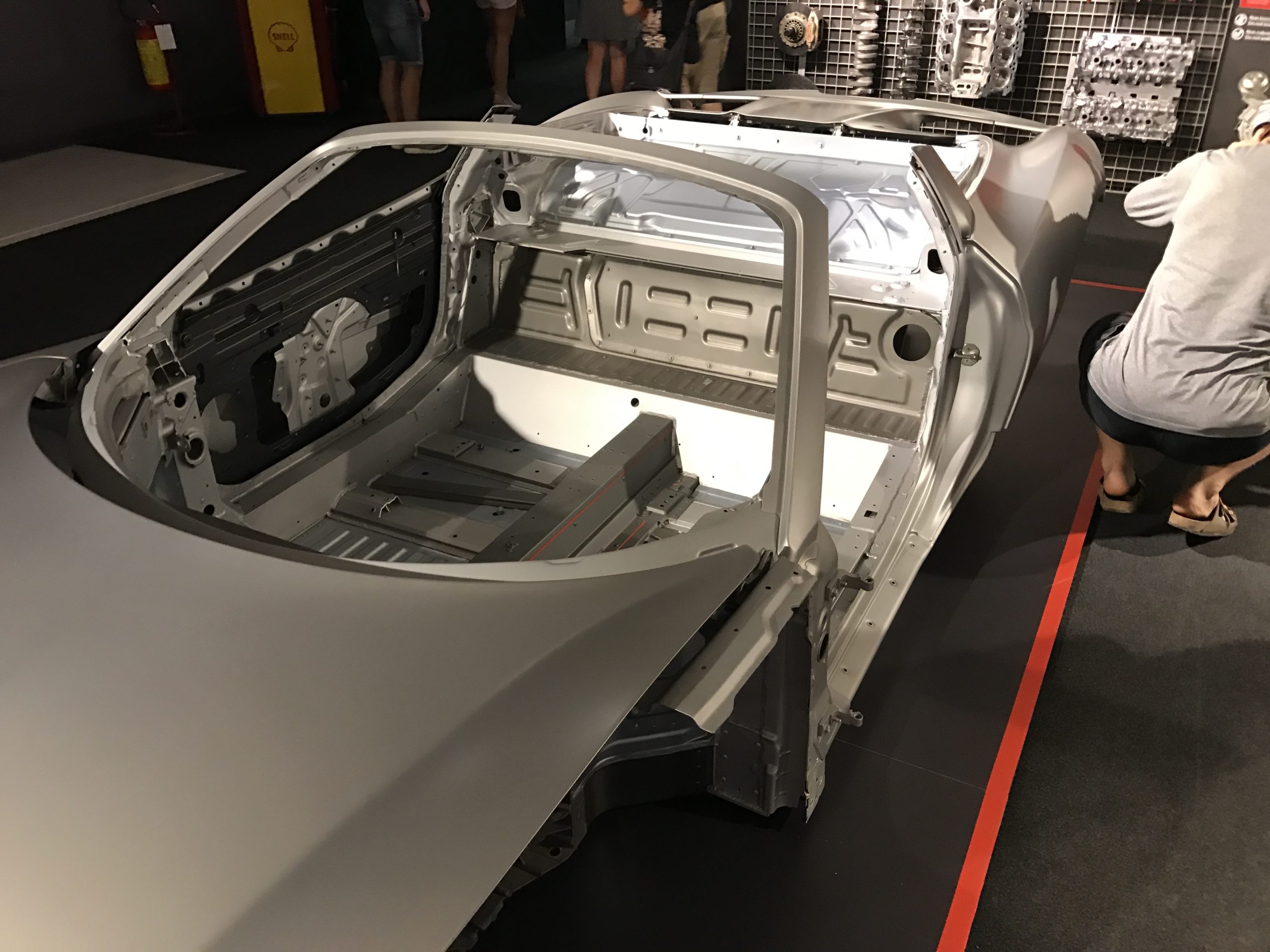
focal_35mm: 28
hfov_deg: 63.4
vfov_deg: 49.7
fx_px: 1027
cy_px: 476
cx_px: 635
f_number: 1.8
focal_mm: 3.99
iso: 80
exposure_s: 1/17
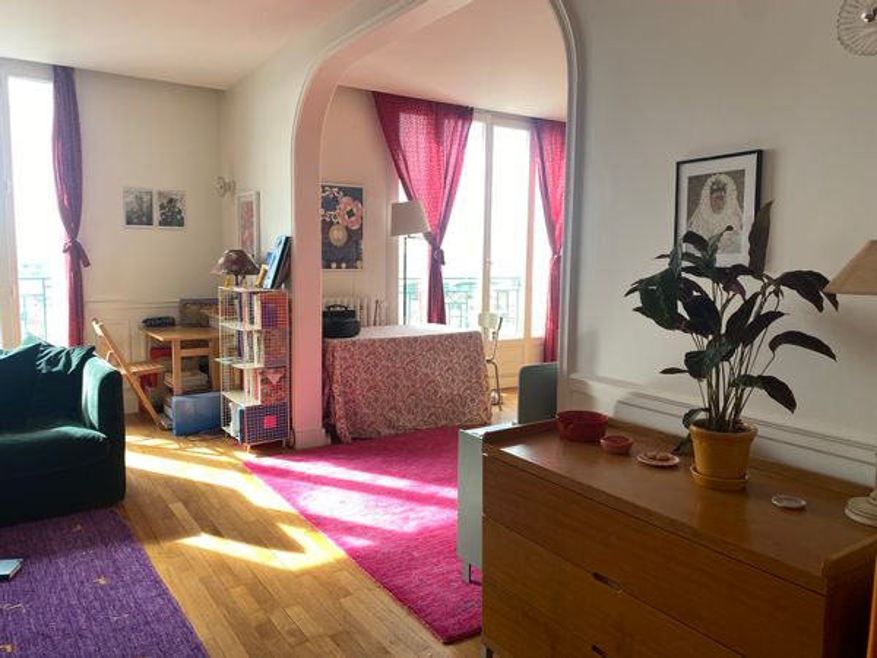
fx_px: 659
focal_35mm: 26
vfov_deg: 53.1
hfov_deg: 67.3
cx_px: 438
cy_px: 329
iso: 32
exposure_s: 1/122
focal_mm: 4.25
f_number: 1.8
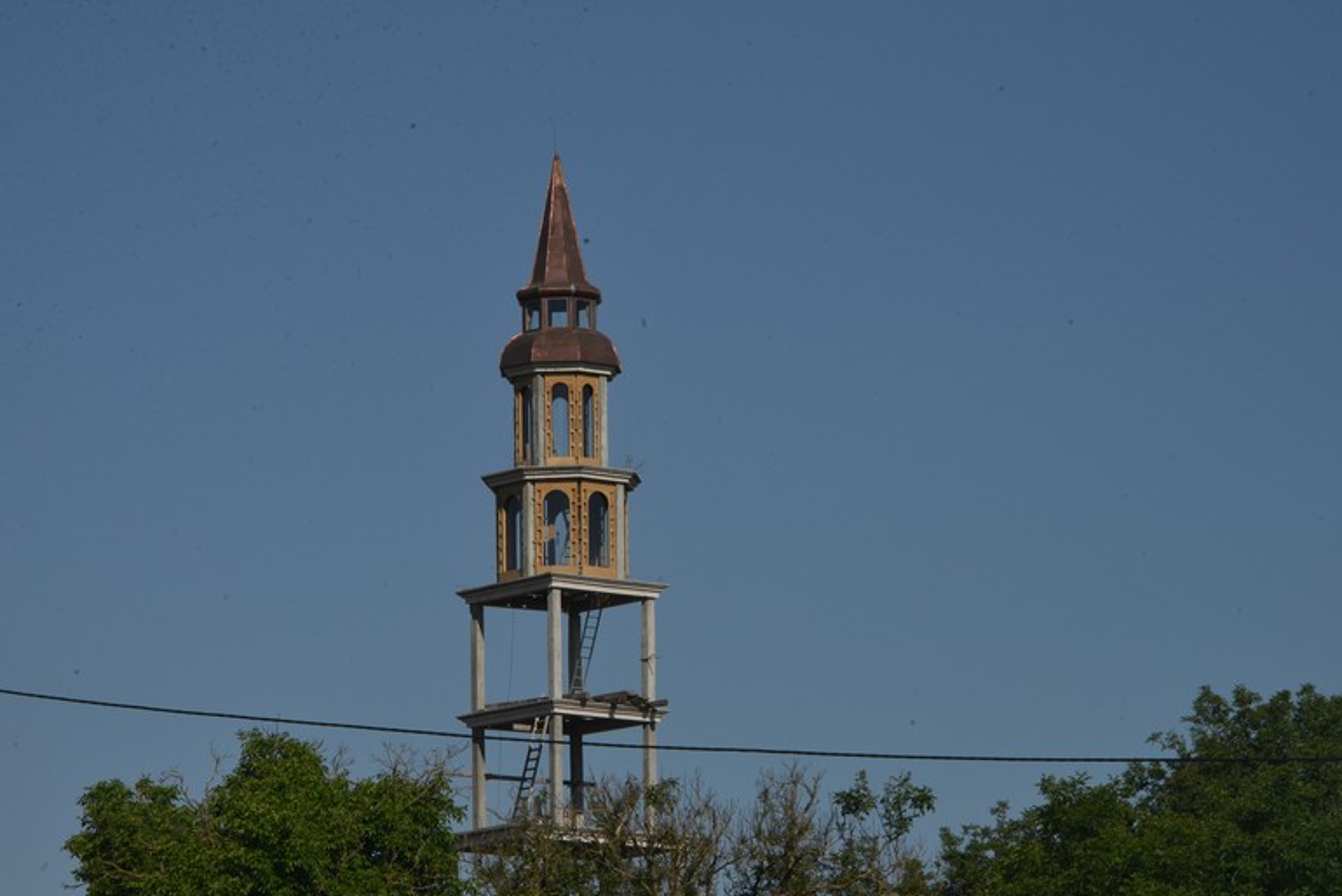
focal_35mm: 181
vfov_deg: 7.6
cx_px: 634
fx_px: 6749
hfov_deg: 11.4
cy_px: 458
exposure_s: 1/800
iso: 640
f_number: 14
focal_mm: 170
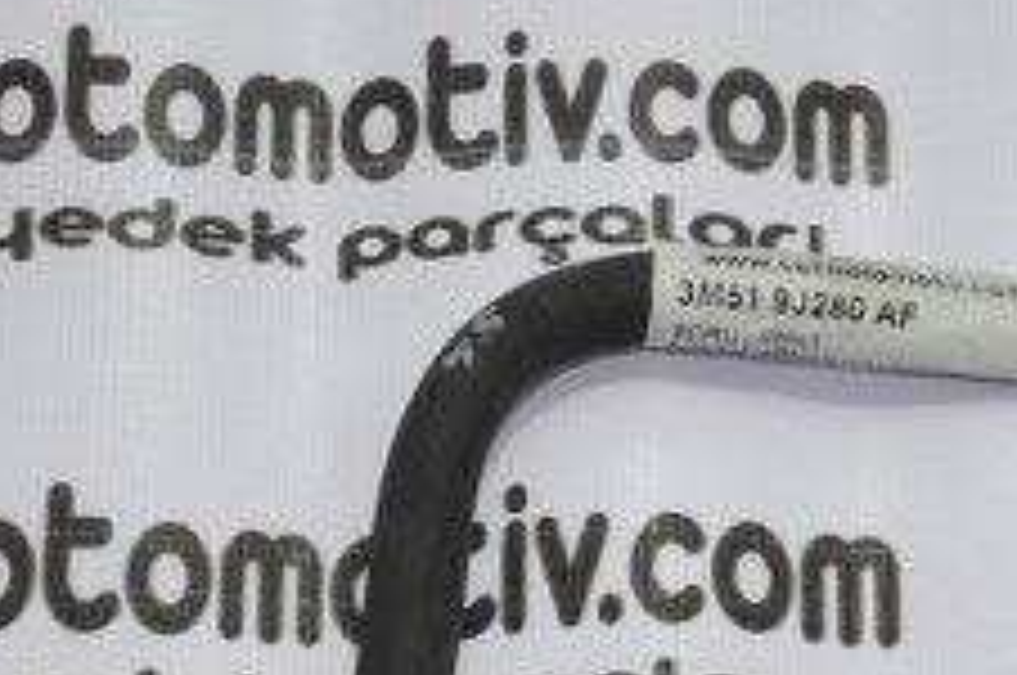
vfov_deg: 5.7
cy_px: 842
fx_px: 6742
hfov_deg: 8.6
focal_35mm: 239
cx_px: 1138
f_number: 4.5
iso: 200
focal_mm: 40
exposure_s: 1/40
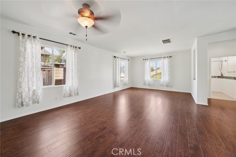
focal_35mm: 12
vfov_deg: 89.9
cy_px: 78
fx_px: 79
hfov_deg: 112.6
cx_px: 118
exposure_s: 1/30
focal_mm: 12
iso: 250
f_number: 8
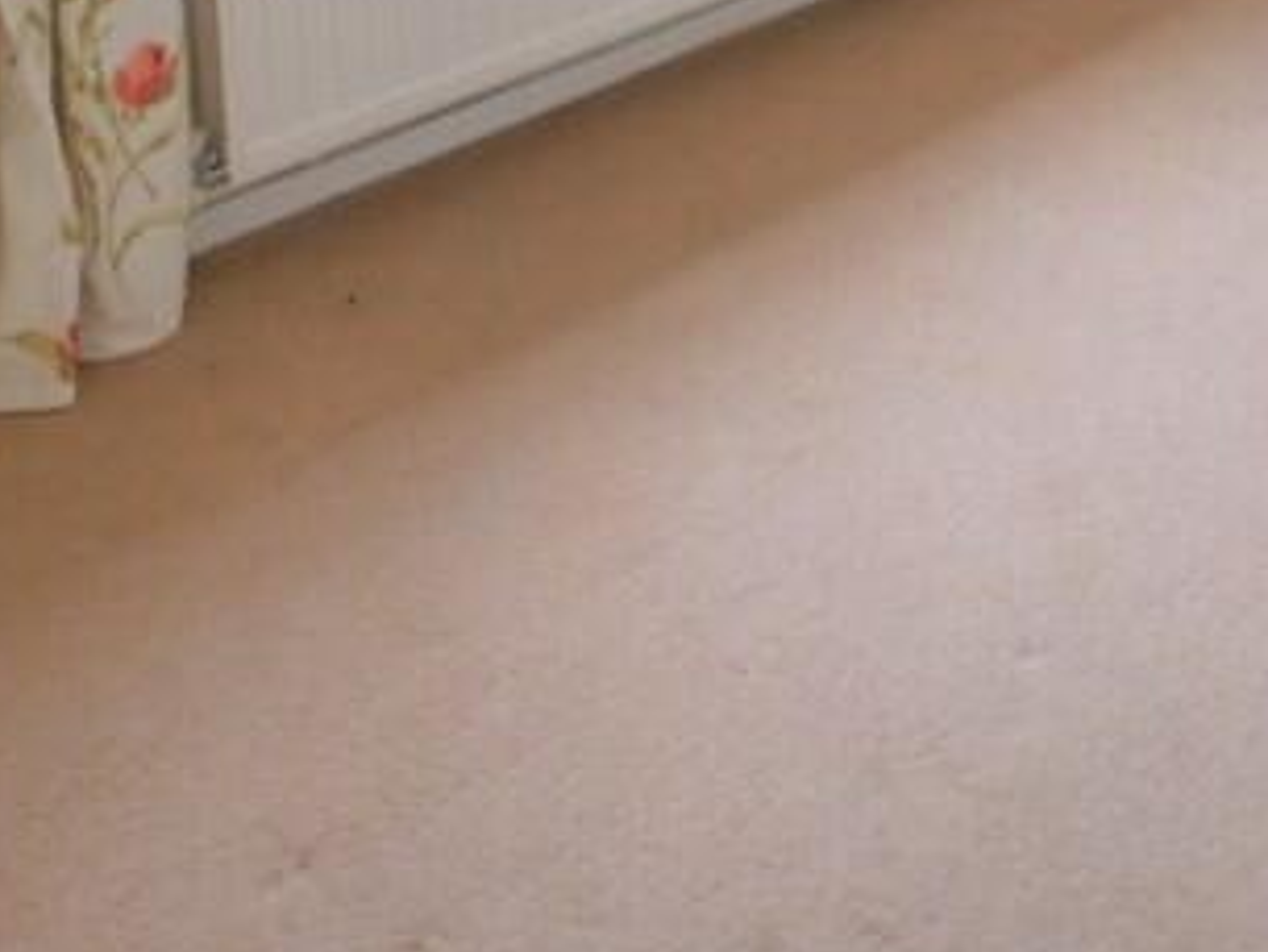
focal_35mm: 47
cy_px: -526
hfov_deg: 34.5
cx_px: 1414
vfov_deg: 23.7
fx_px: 1722
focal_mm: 7
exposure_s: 1/60
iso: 200
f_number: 4
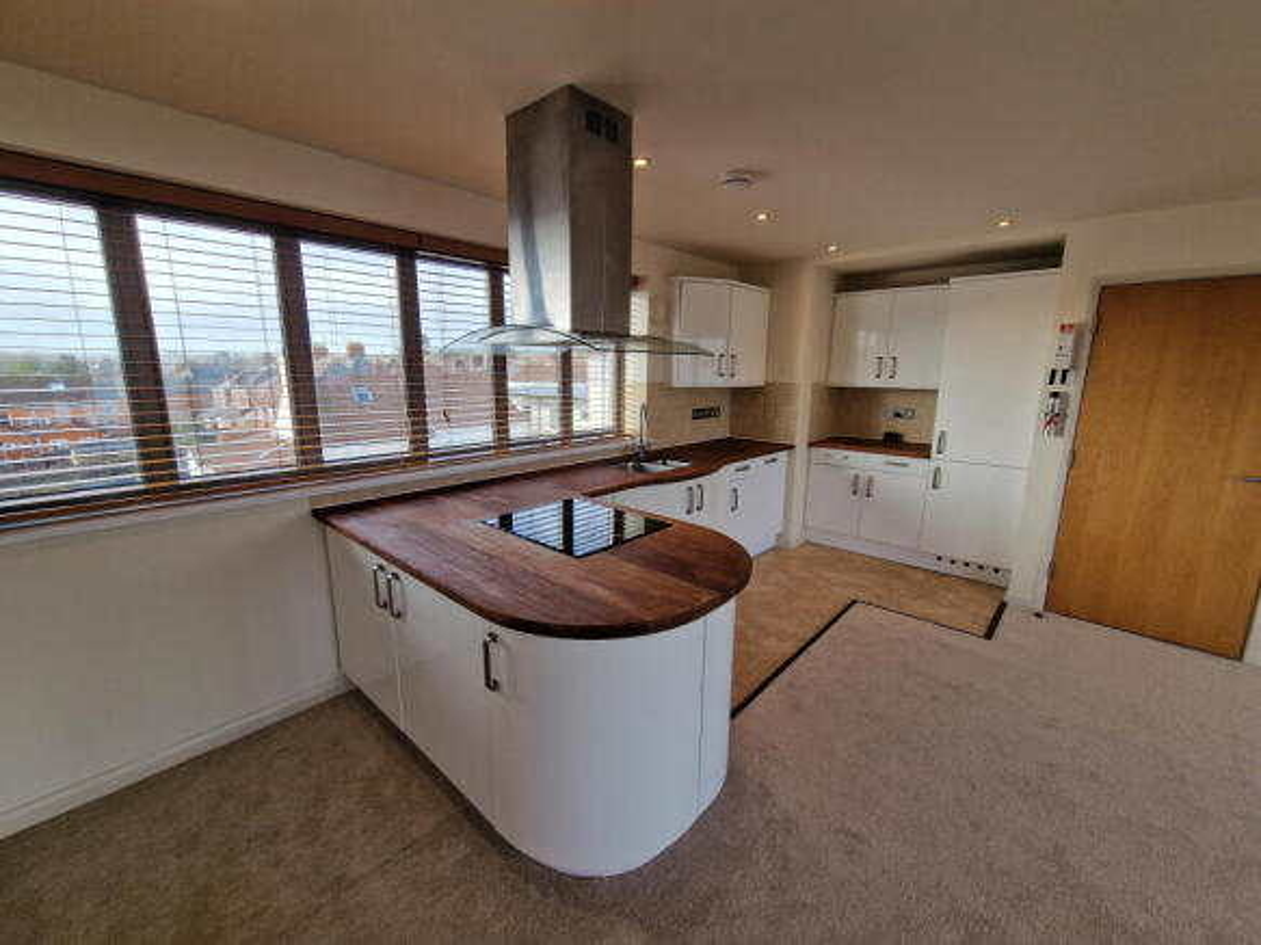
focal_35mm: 13
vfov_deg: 89.9
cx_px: 630
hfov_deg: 106.2
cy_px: 472
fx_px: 473
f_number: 2.2
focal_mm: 2.2
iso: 50
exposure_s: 1/190
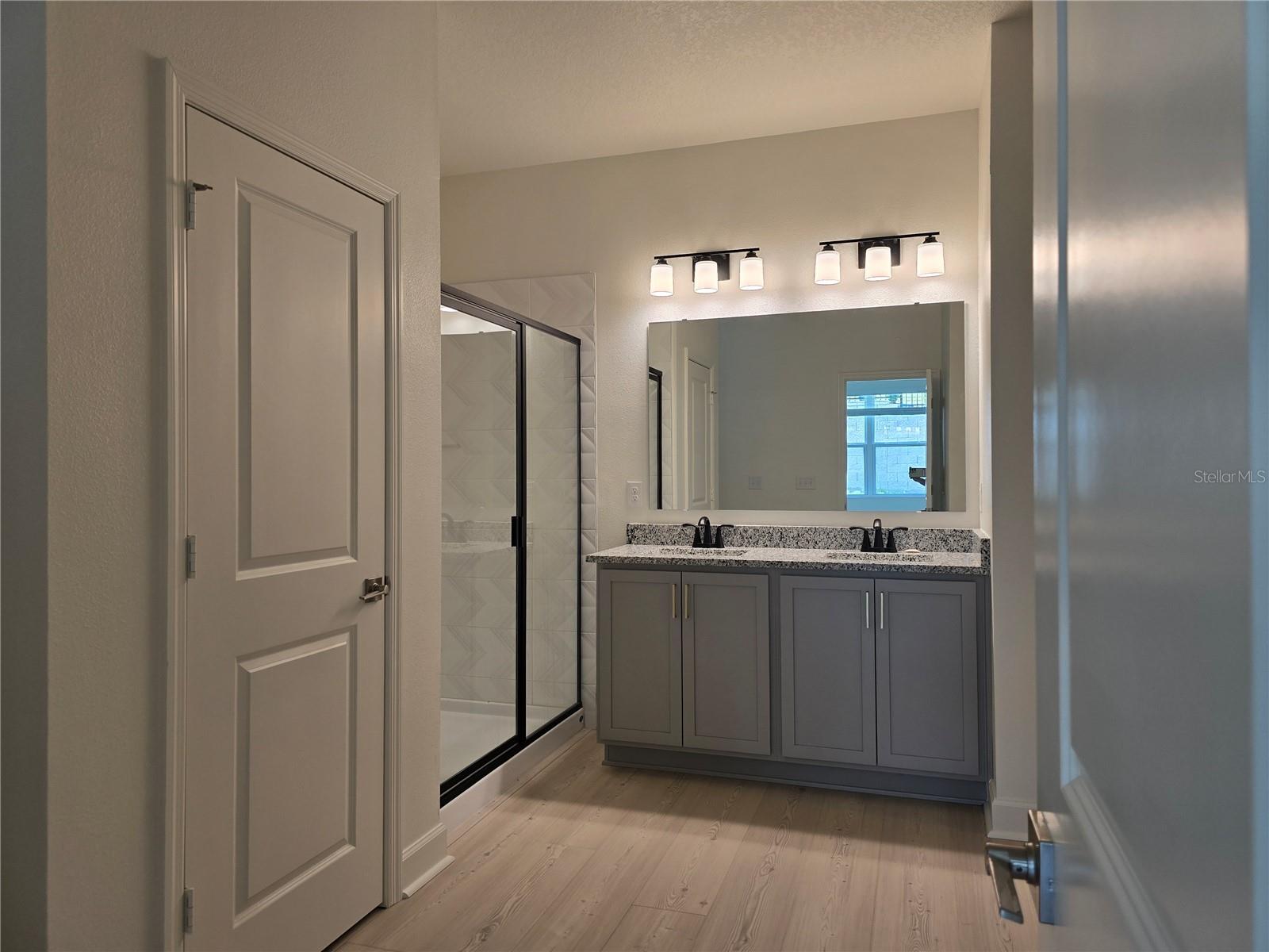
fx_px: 843
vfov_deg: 58.9
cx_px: 634
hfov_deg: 73.9
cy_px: 476
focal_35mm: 23
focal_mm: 6.3
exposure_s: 1/120
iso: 50
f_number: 1.7
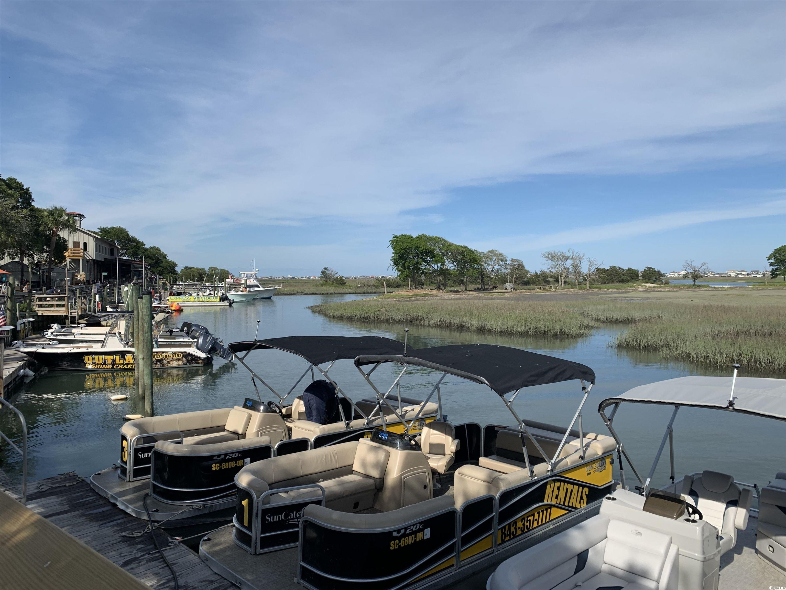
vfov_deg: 53.1
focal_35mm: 26
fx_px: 590
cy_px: 295
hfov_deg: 67.3
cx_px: 393
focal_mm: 4.25
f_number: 1.8
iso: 25
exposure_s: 1/3086
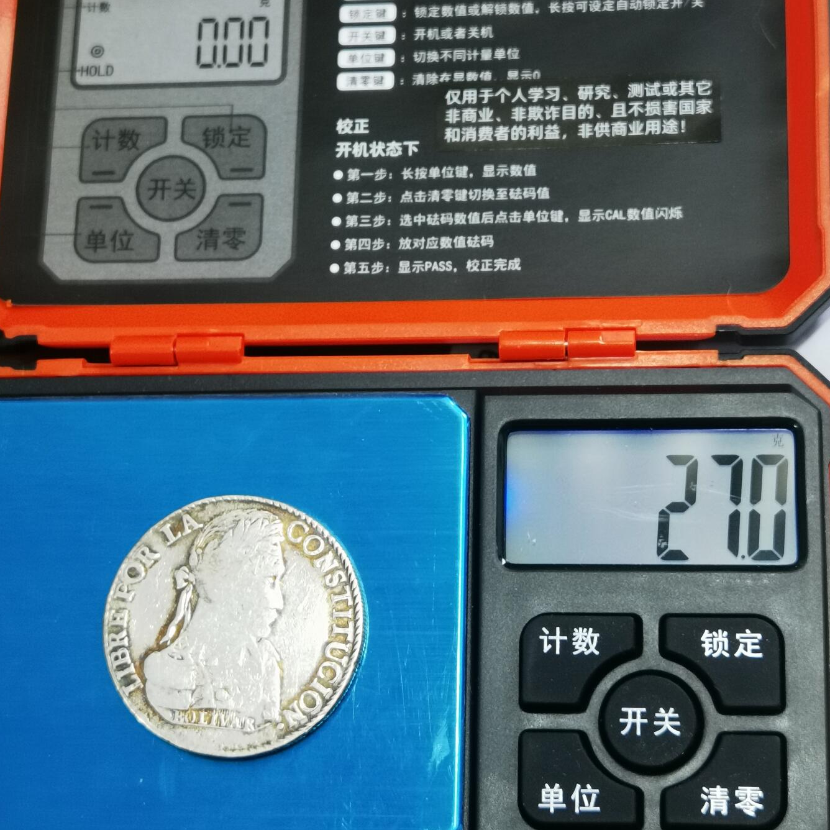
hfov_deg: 23.1
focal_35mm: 75
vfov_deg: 23.1
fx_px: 2035
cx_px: 414
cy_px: 387
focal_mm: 6.67
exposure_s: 1/100
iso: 160
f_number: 1.9
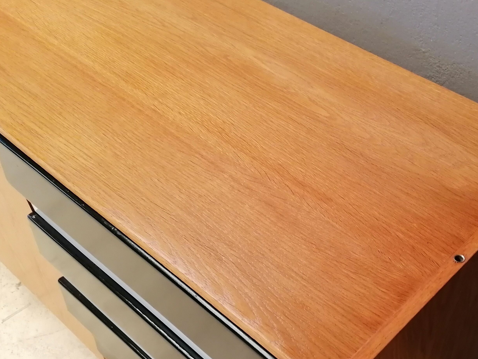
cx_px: 341
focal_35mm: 44
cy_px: 239
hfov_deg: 42.0
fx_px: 608
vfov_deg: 32.6
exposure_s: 1/33.3
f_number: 1.8
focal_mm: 4.75
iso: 250
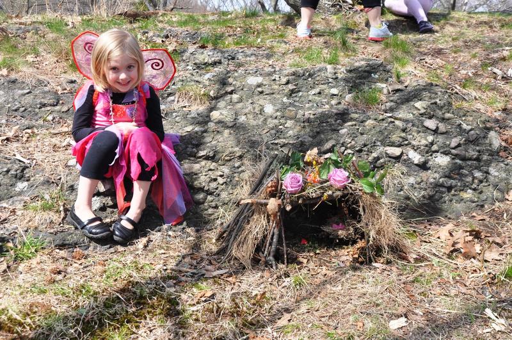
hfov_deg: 43.7
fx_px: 639
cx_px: 256
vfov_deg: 29.8
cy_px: 170
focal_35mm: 45
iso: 500
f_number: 10
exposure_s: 1/400
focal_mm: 30
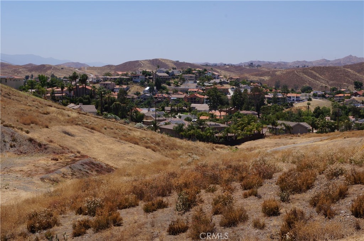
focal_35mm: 60
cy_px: 120
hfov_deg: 33.4
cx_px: 182
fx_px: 606
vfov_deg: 22.6
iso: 100
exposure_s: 1/125
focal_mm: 40
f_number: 16
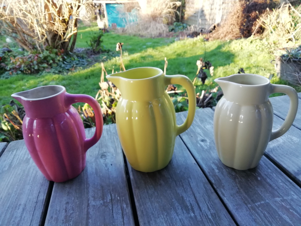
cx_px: 150
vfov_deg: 53.1
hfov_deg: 67.3
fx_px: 226
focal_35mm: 26
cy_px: 113
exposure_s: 1/100
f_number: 2.2
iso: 80
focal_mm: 3.21
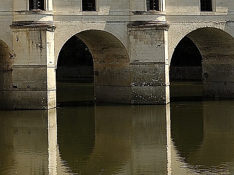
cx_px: 80
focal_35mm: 145
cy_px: 1
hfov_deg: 13.6
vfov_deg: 10.2
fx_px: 980
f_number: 9
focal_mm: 32
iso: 200
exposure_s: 1/320
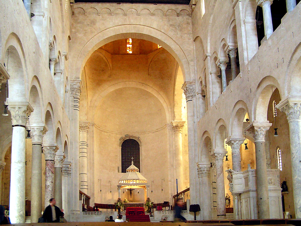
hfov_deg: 49.0
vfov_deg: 37.7
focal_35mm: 38
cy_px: 113
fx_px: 330
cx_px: 150
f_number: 2.8
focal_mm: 6.3
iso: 200
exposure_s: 1/8
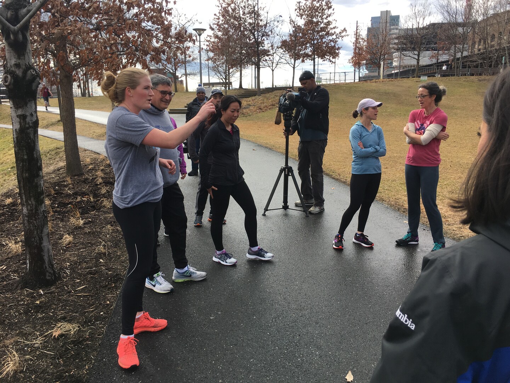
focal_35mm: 29
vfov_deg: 48.2
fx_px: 427
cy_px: 192
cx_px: 255
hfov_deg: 61.7
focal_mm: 4.15
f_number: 2.2
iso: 25
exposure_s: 1/725
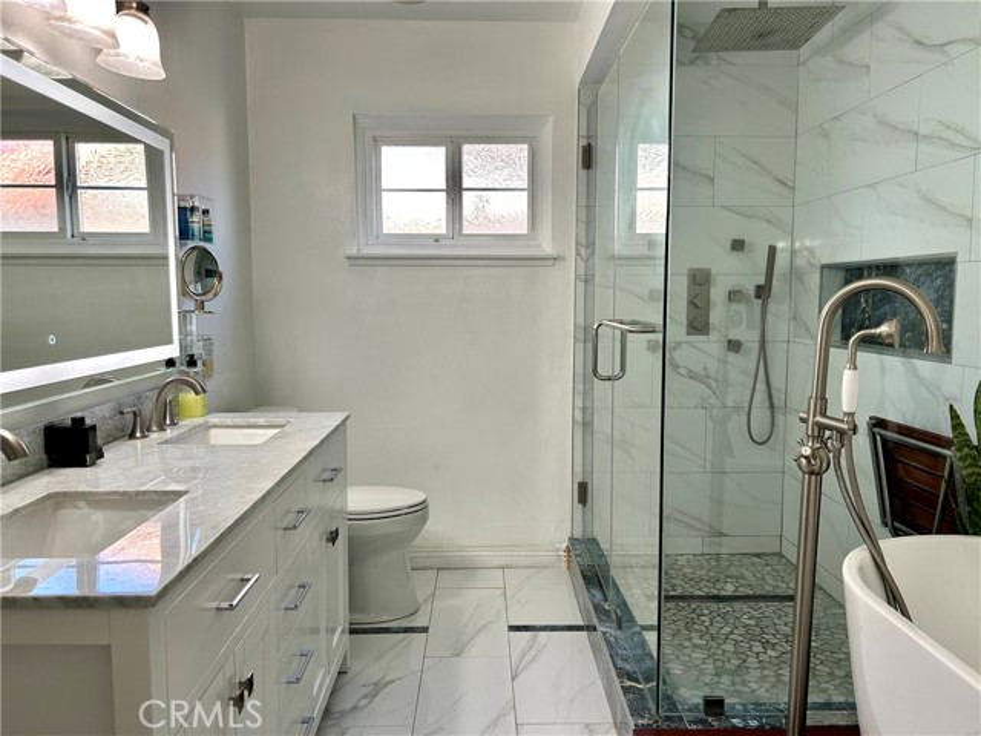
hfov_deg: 67.3
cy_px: 368
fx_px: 737
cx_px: 490
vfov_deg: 53.1
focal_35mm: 26
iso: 64
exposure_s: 1/120
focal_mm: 5.7
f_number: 1.5
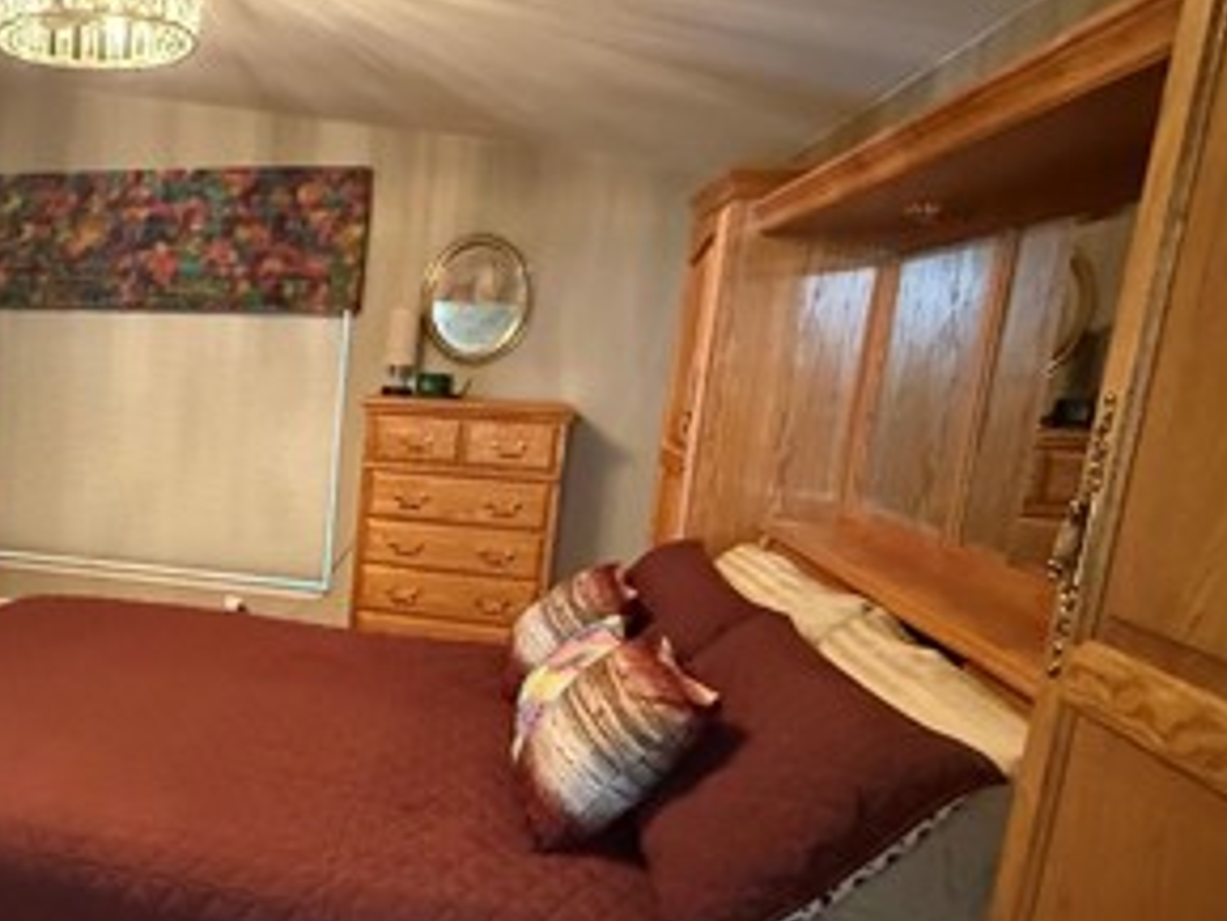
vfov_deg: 45.3
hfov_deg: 50.5
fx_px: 1099
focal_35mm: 31
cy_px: 548
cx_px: 85
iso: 1250
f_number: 2.2
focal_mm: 2.22
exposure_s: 1/30
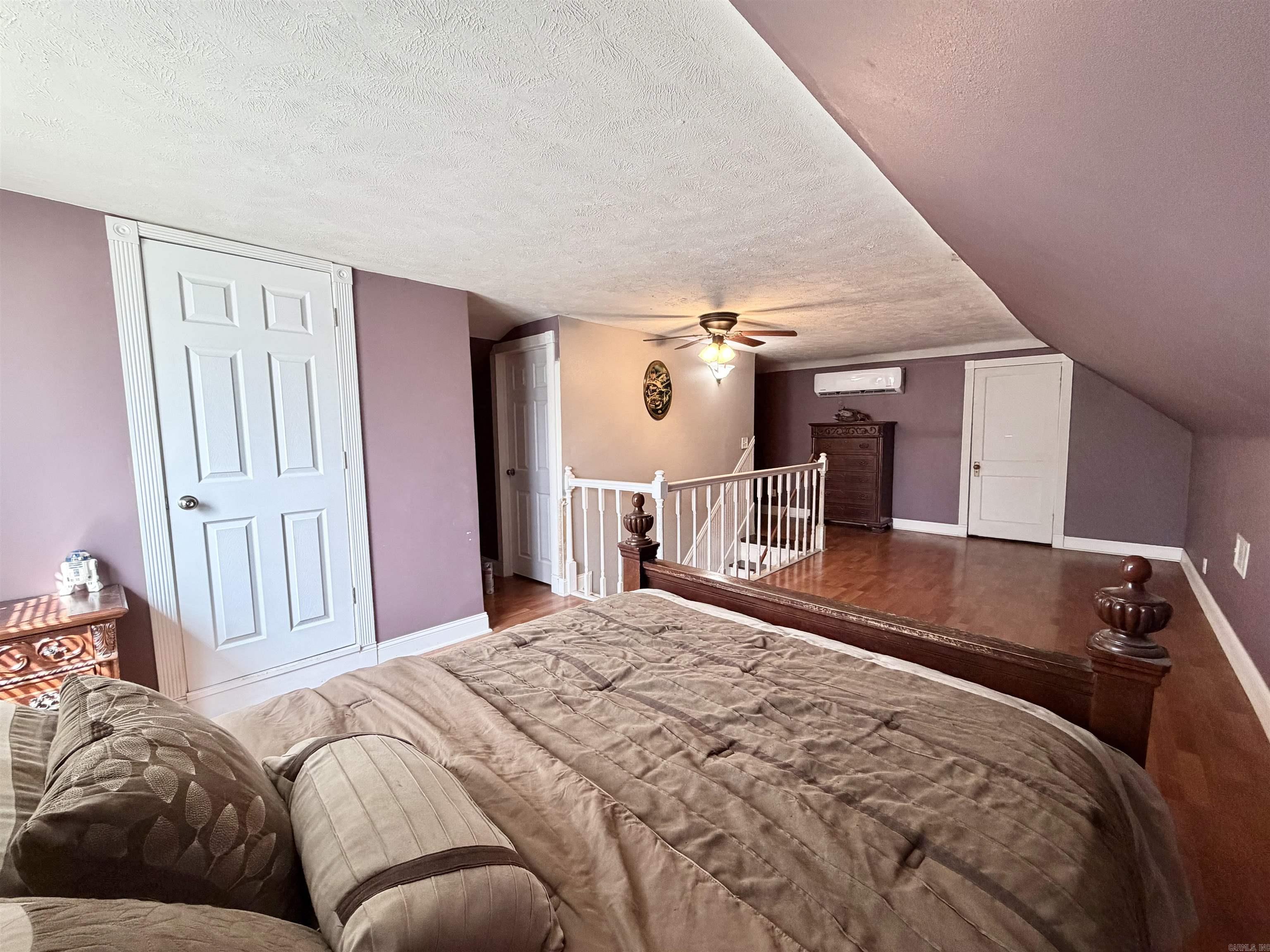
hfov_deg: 102.1
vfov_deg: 85.7
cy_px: 476
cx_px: 635
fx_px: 514
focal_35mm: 14
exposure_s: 1/120
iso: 320
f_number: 2.2
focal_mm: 2.22
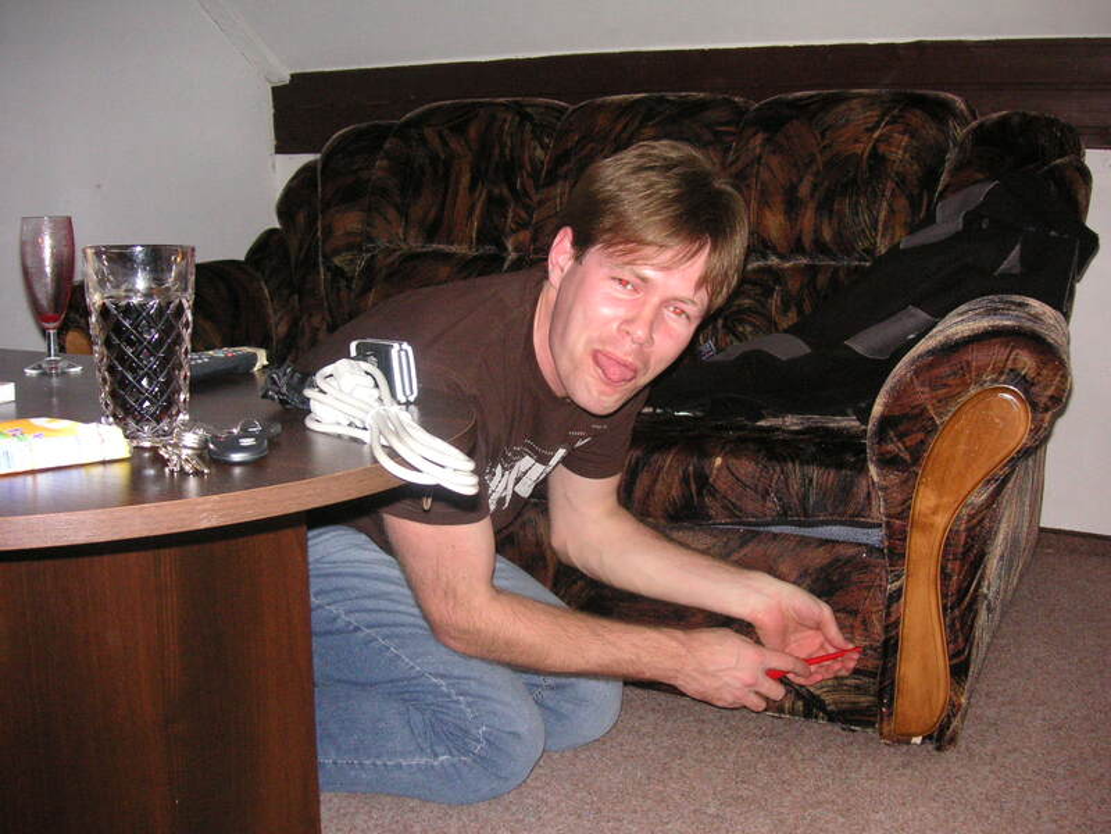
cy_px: 417
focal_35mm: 37
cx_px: 556
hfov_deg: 50.1
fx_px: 1188
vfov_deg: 38.7
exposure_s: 1/45
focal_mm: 6.1
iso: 160
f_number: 2.8
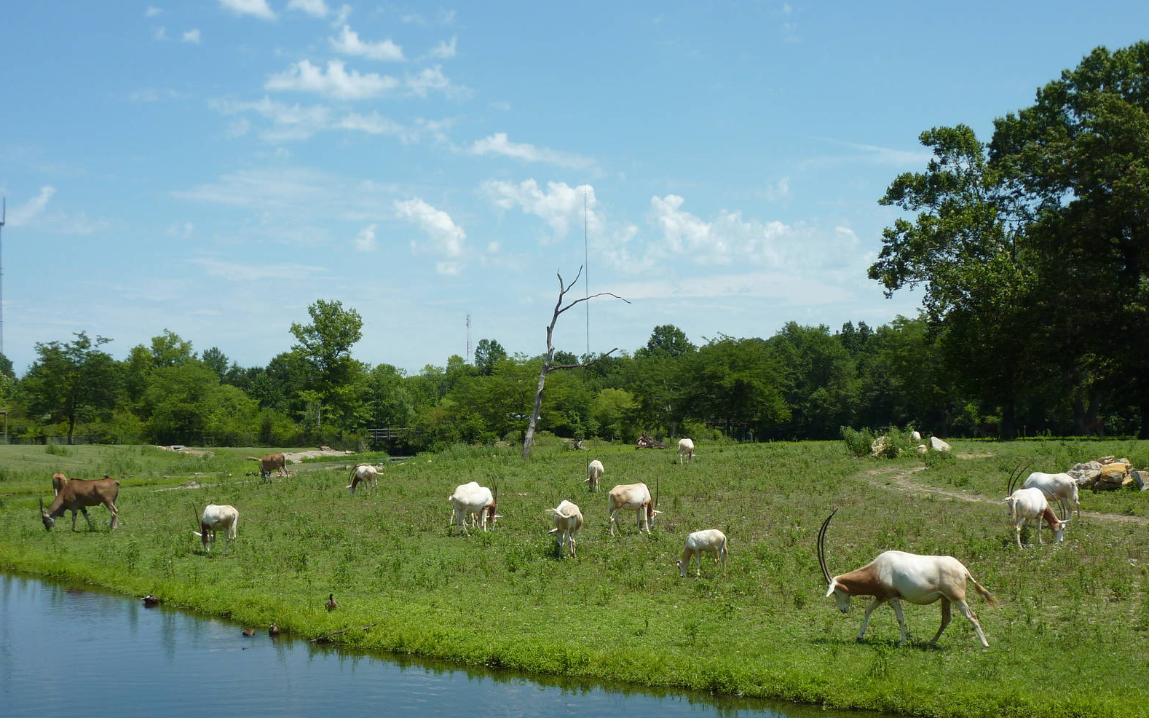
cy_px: 421
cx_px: 573
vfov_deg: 29.8
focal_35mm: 43
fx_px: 1346
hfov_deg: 46.2
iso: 80
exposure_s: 1/640
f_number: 4.5
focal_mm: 6.5
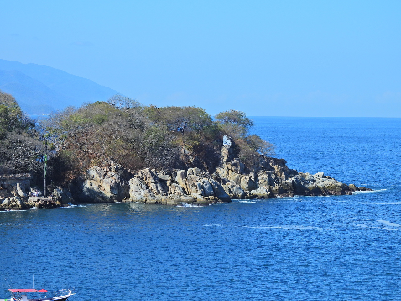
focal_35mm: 150
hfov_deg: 13.2
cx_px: 200
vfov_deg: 9.9
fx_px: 1738
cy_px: 150
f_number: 4.5
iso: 100
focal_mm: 26.8
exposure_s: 1/1000
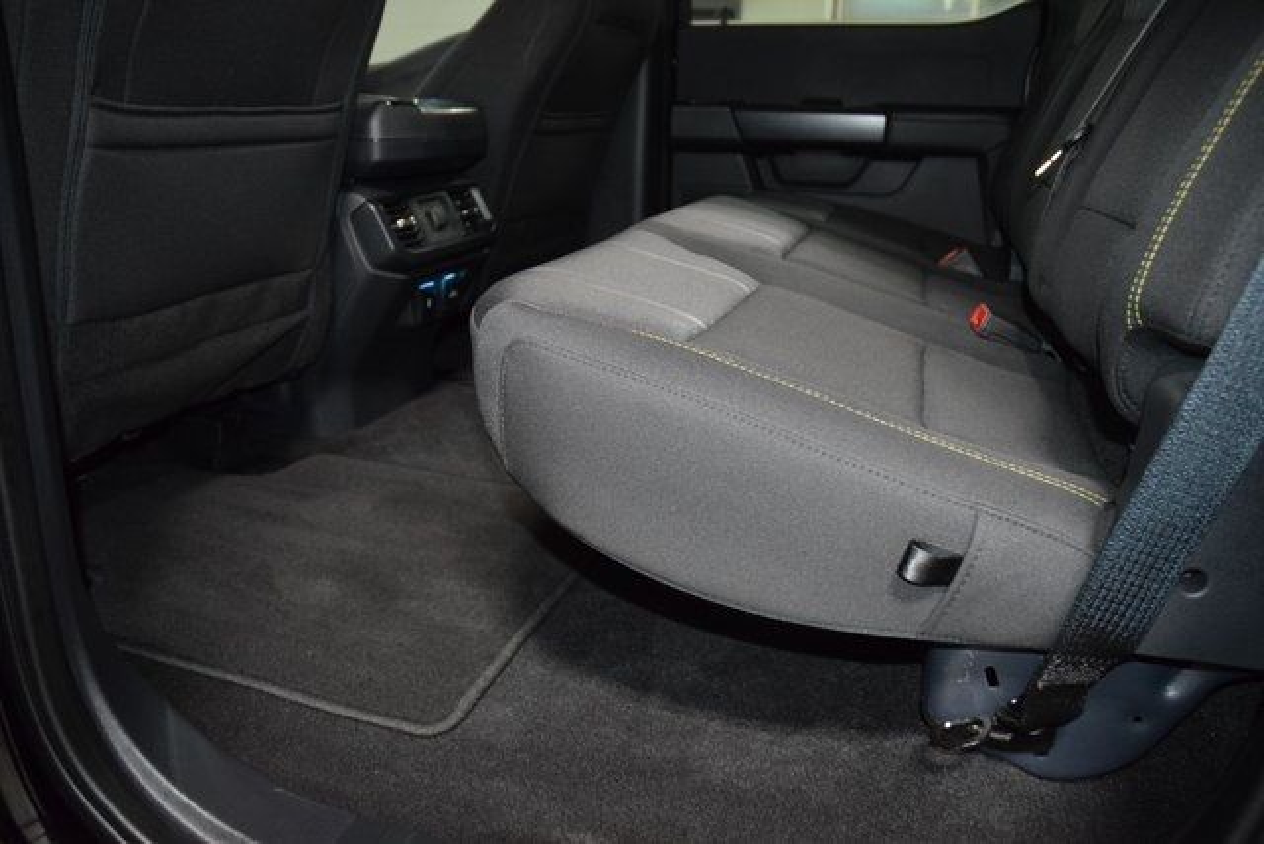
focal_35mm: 27
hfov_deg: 67.4
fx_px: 948
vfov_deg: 48.0
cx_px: 632
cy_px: 422
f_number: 3.5
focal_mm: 18
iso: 2500
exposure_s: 1/50
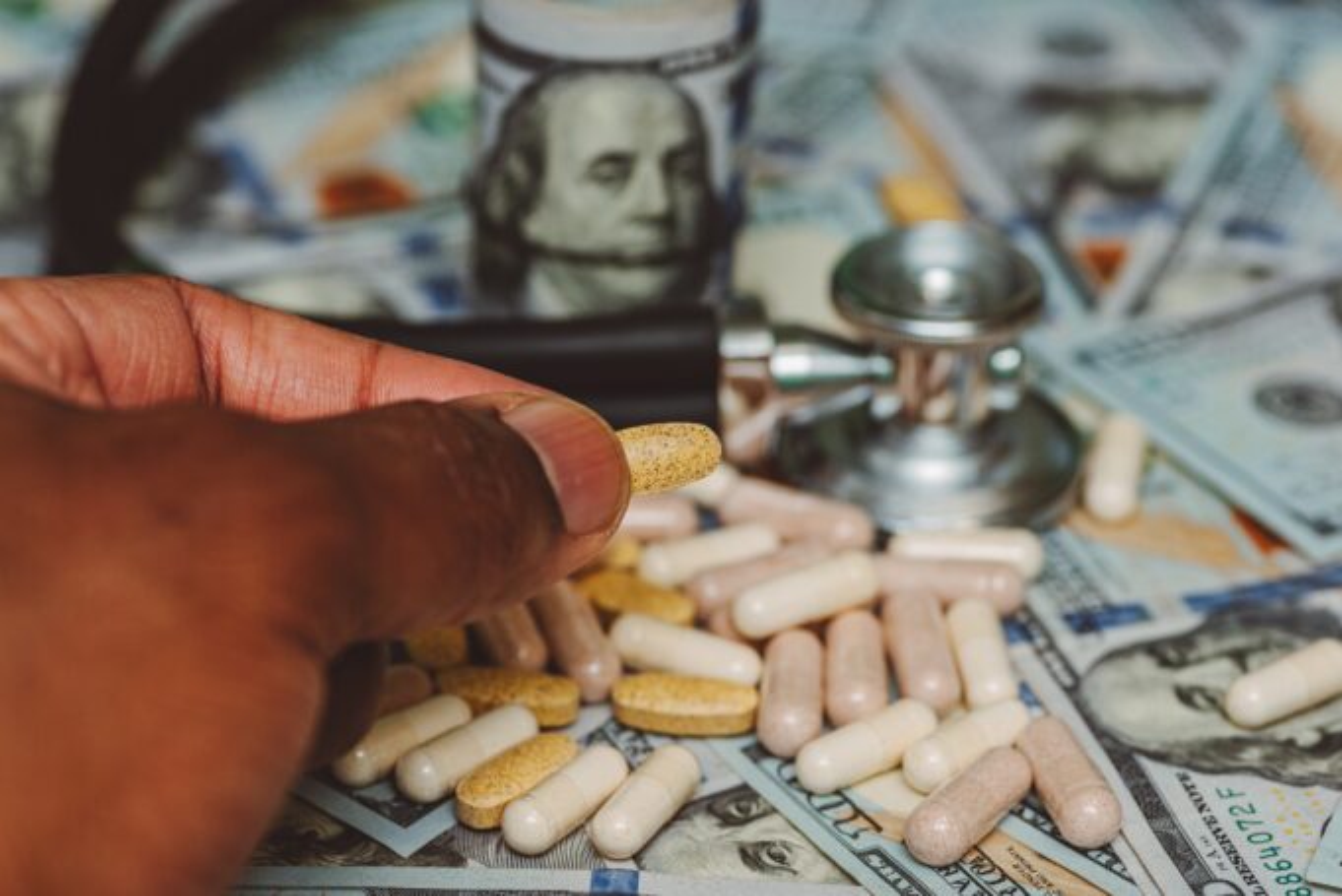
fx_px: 3730
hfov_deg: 20.4
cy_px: 448
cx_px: 671
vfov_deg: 13.7
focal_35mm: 100
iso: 400
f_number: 7.1
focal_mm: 100
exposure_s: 1/200
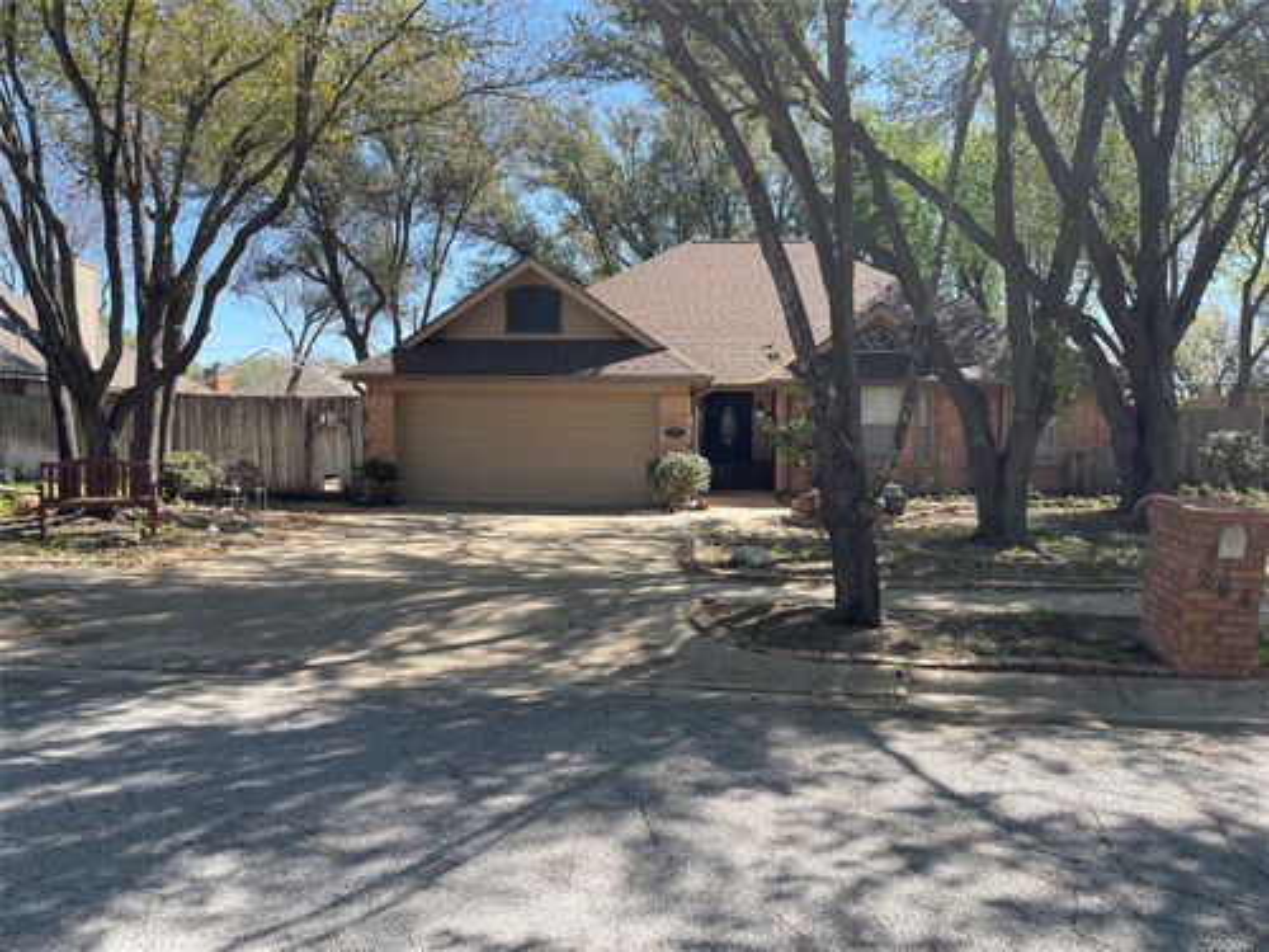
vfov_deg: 54.9
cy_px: 476
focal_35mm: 25
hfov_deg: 69.4
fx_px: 916
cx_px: 634
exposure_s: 1/1098
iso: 32
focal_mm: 5.1
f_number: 1.6
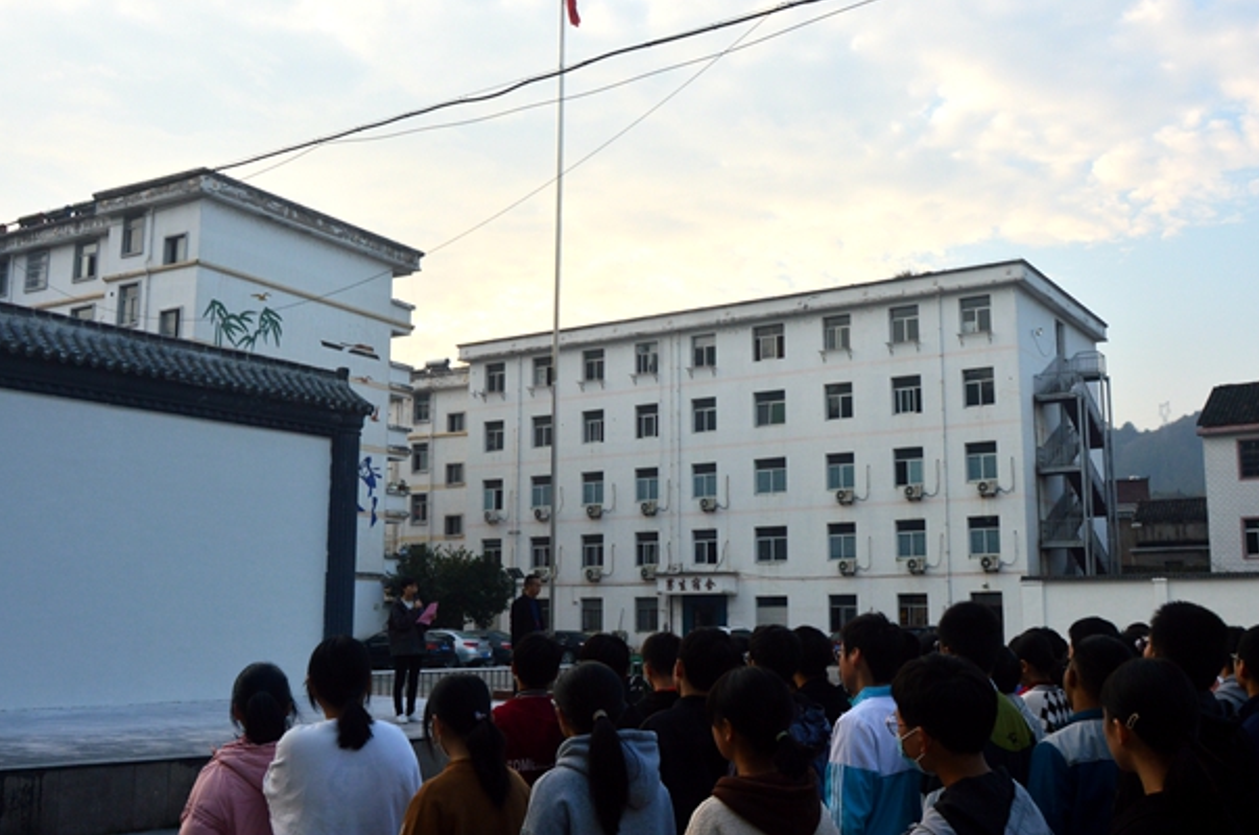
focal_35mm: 37
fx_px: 1277
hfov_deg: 52.5
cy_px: 425
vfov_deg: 36.2
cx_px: 639
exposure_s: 1/200
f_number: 10
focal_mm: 21
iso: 400
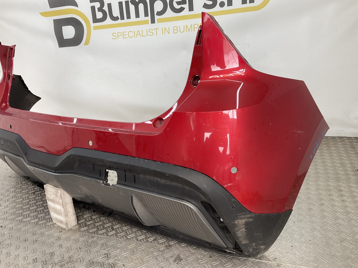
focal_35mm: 29
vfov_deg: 48.2
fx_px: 300
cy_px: 134
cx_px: 179
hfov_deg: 61.7
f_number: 1.8
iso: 20
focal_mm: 3
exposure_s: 1/120
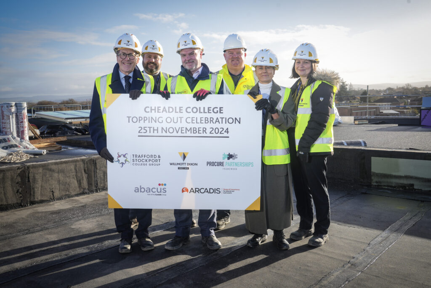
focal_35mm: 31
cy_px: 144
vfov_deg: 42.3
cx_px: 216
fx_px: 371
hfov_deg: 60.3
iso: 160
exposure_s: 1/200
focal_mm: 31
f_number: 8
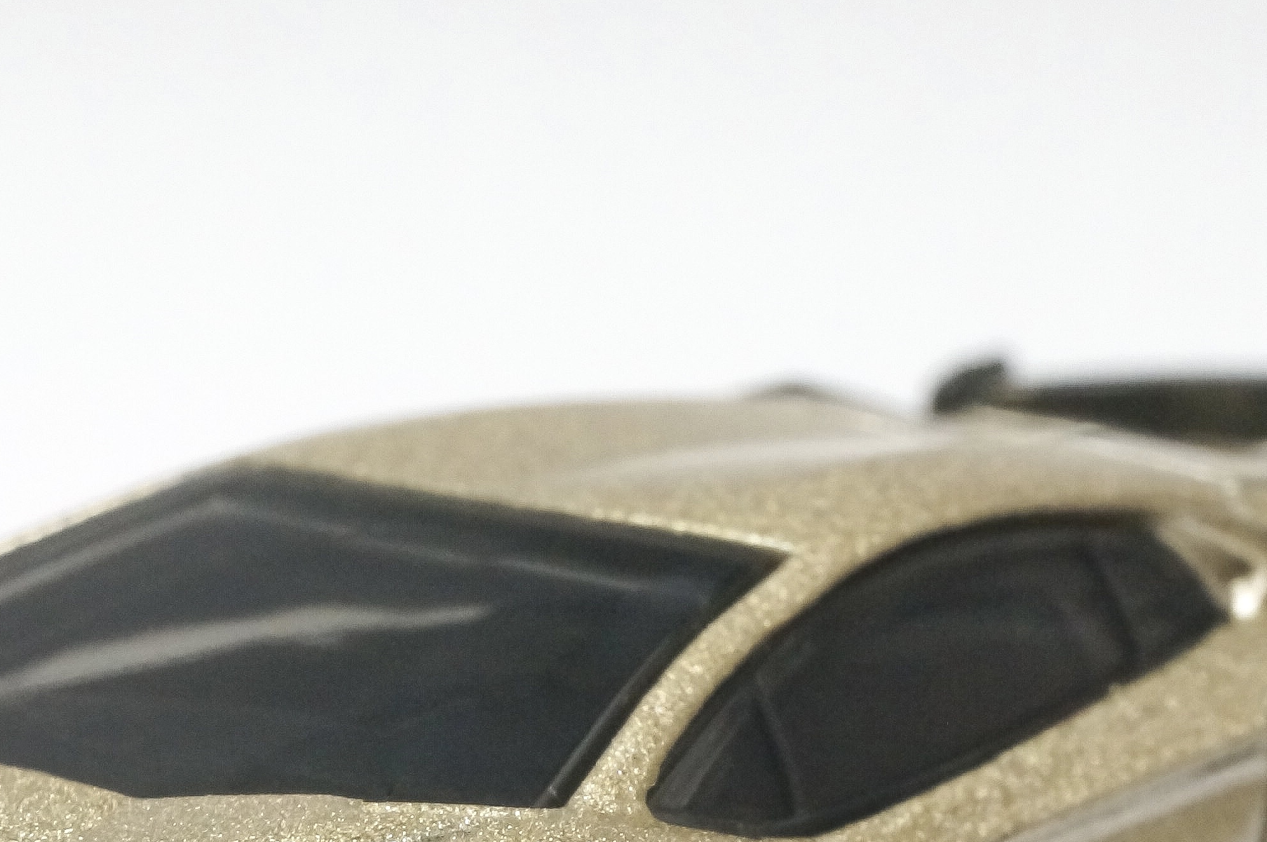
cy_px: 908
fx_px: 7145
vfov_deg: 6.7
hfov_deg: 10.1
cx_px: 566
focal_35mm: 203
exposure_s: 1/30
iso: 6400
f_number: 18
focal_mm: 55
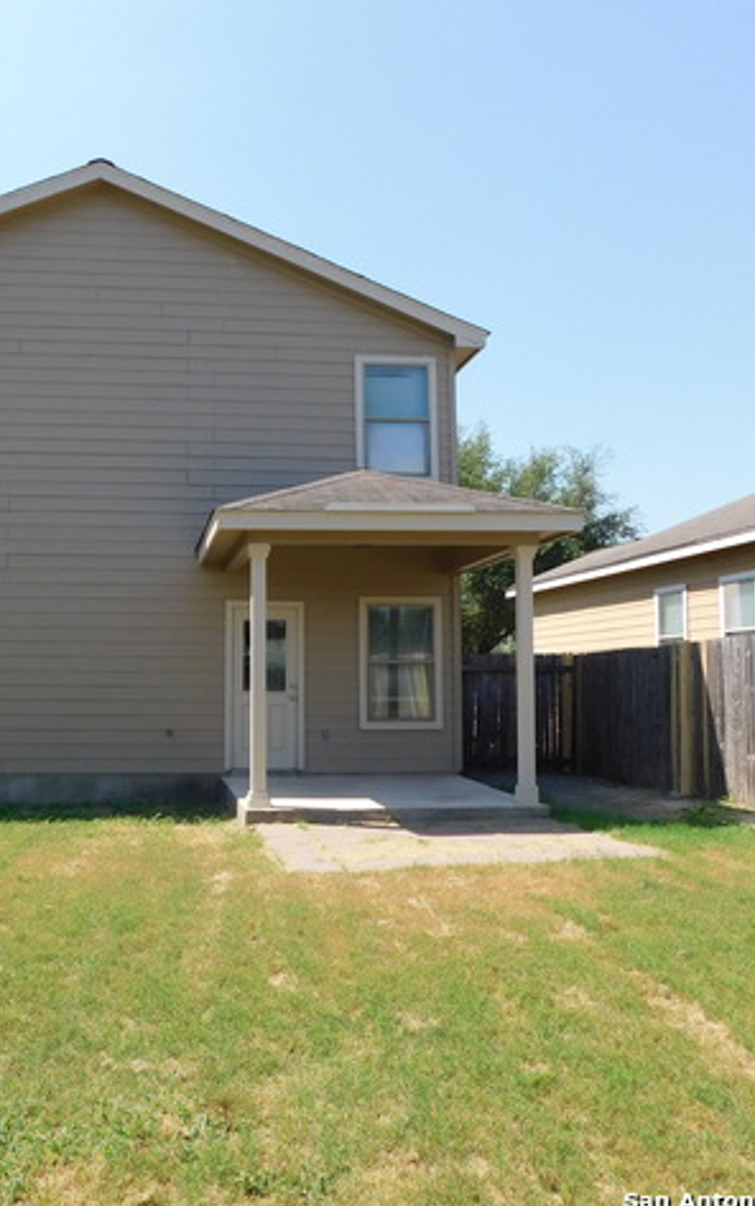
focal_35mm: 33
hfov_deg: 37.7
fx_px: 1085
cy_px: 604
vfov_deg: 58.1
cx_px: 222
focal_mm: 4
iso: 125
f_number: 3
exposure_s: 1/1000
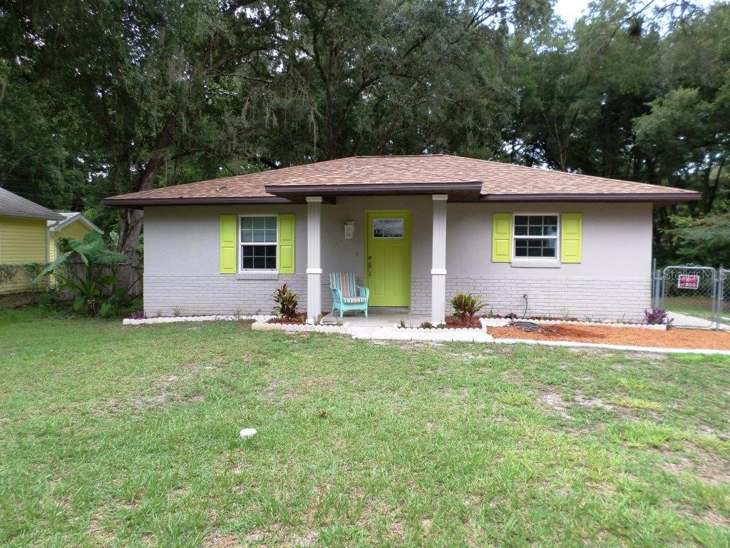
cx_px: 365
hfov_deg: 69.4
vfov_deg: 54.9
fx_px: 527
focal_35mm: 25
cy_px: 274
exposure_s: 1/250
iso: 80
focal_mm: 4.5
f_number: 2.5
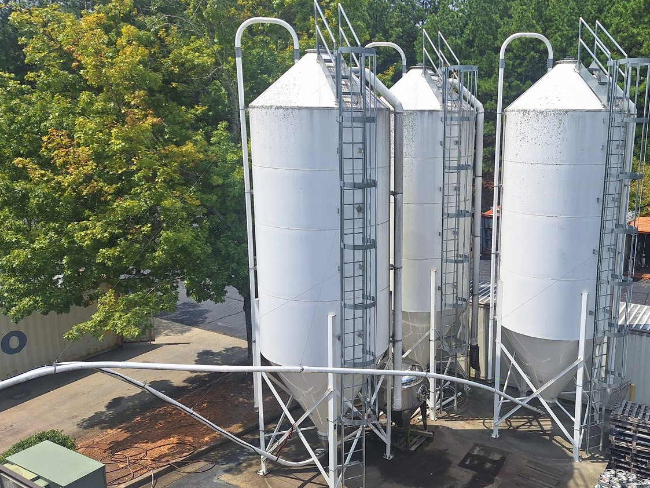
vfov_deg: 45.4
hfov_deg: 57.5
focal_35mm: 31
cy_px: 240
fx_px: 582
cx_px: 412
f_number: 1.8
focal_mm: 5.54
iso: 40
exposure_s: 1/4367
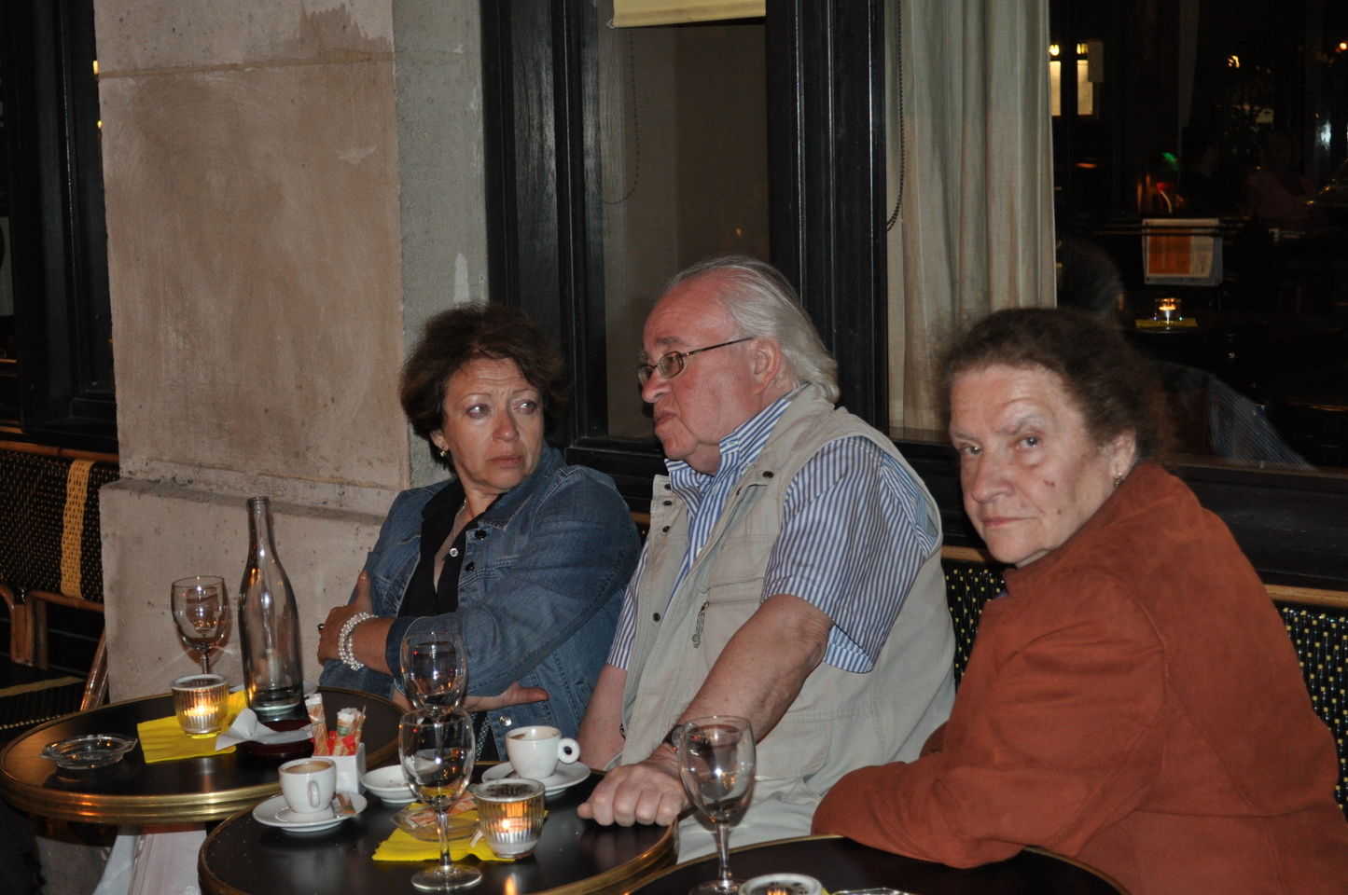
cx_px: 674
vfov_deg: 22.6
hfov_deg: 33.4
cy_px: 448
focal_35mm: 60
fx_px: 2244
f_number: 5.3
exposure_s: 1/30
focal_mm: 40
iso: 800
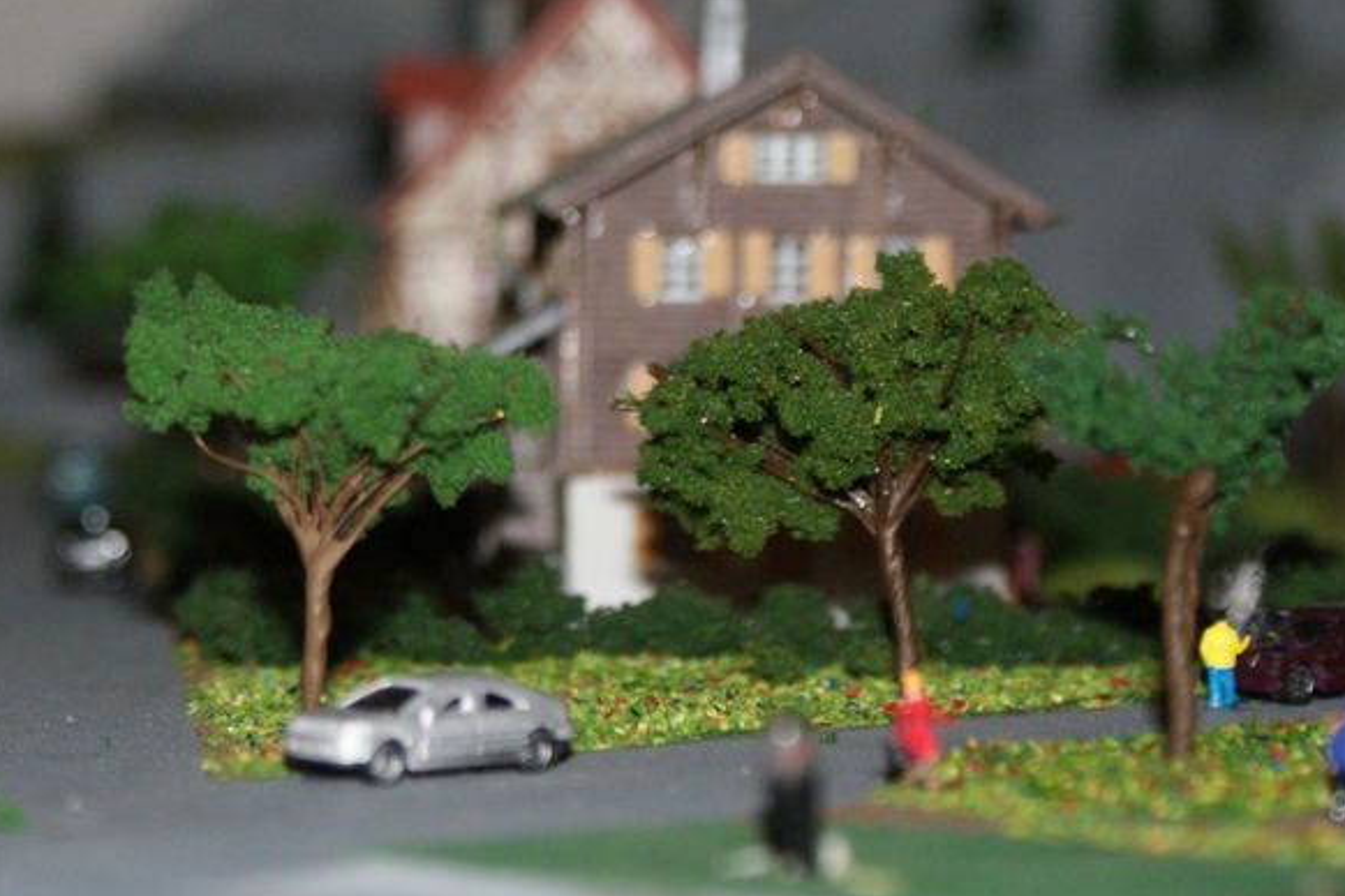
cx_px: 300
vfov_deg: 8.8
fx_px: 5791
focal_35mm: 155
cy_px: 296
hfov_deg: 13.2
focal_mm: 50
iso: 400
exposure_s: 1/80
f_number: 5.6
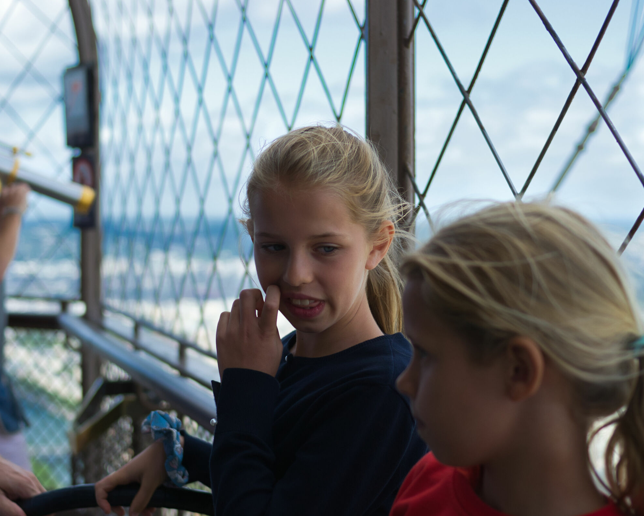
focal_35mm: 60
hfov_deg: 31.7
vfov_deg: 25.6
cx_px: 308
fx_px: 1135
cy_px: 257
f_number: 2
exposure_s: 1/2500
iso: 200
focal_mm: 35
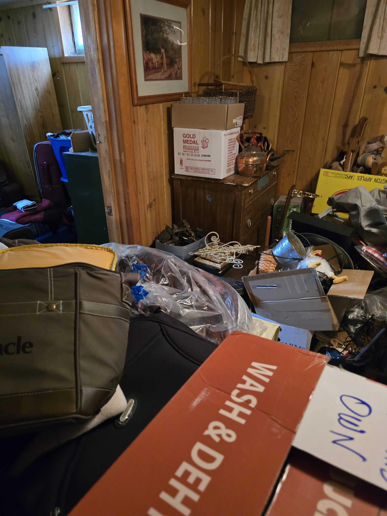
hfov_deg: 58.9
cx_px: 194
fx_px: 343
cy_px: 258
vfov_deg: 73.9
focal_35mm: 23
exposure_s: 1/40
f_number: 1.7
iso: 1600
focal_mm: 6.3
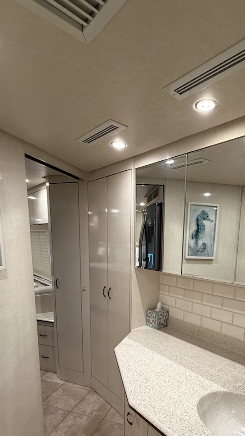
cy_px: 292
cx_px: 155
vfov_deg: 80.9
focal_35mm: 21
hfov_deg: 53.0
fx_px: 242
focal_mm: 2.22
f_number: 2.2
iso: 500
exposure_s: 1/60
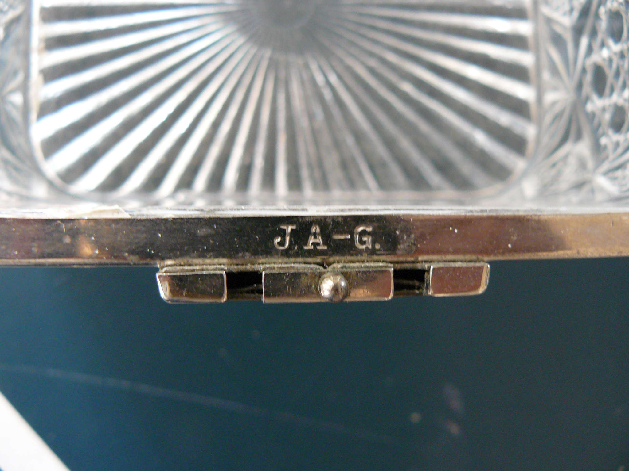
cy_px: 236
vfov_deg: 39.7
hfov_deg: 51.4
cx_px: 314
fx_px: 654
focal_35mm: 36
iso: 200
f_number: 2.8
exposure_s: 1/20
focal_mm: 6
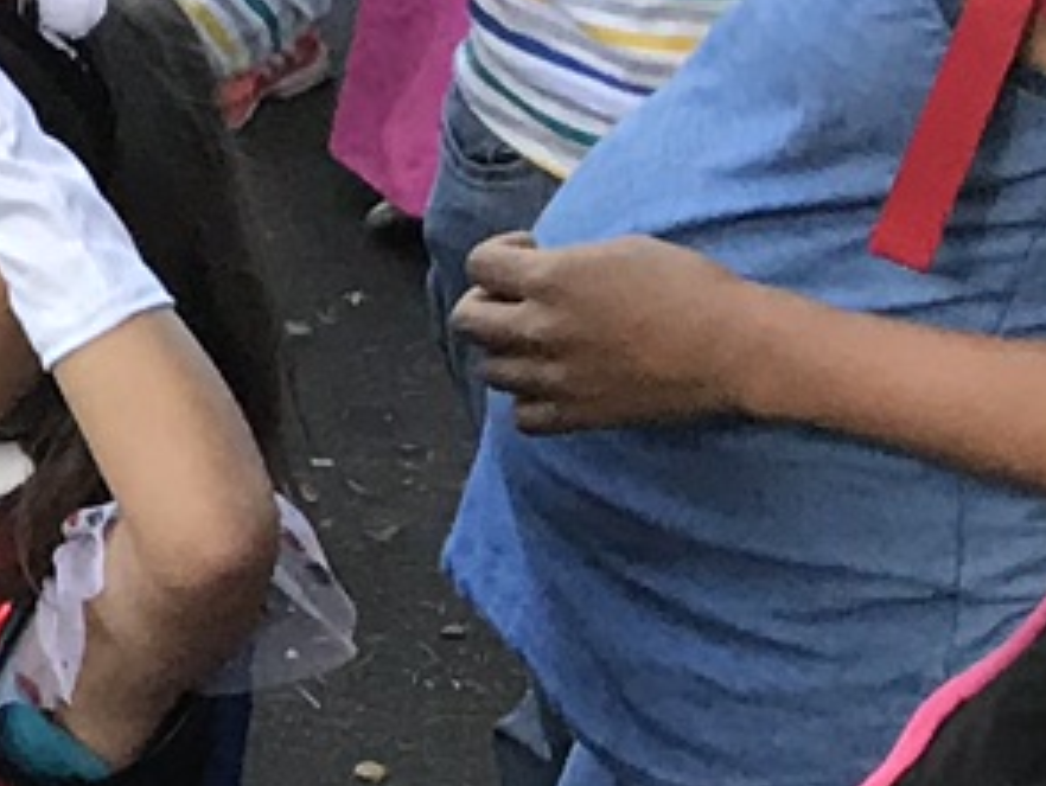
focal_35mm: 195
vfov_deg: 7.6
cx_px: -1619
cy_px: 110
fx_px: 5897
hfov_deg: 9.0
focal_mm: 3.99
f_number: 1.8
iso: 25
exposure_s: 1/30
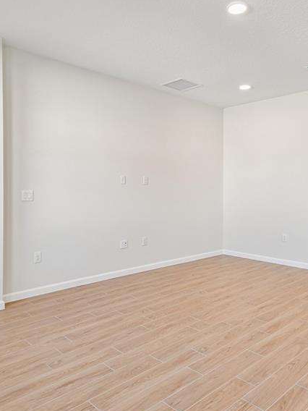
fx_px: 308
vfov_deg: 67.2
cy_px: 192
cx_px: 168
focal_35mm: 26
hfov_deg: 53.0
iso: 100
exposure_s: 1/20
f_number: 6.3
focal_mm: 10
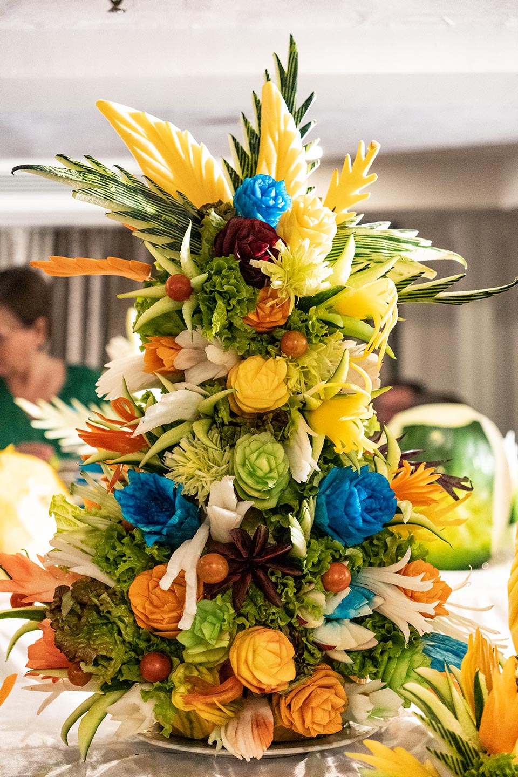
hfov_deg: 18.2
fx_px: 1619
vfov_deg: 27.0
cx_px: 259
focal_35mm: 75
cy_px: 388
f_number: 3.2
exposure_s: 1/125
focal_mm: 50
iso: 6400
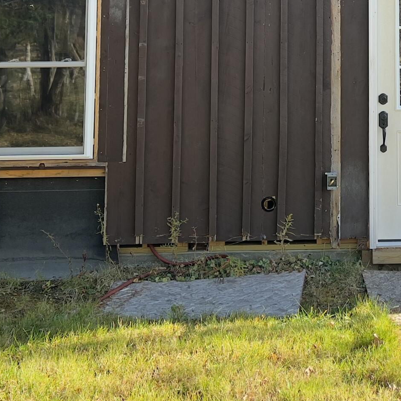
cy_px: -54
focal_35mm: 73
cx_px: 359
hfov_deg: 23.1
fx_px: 957
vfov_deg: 22.2
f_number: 1.5
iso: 50
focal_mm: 5.7
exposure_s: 1/354
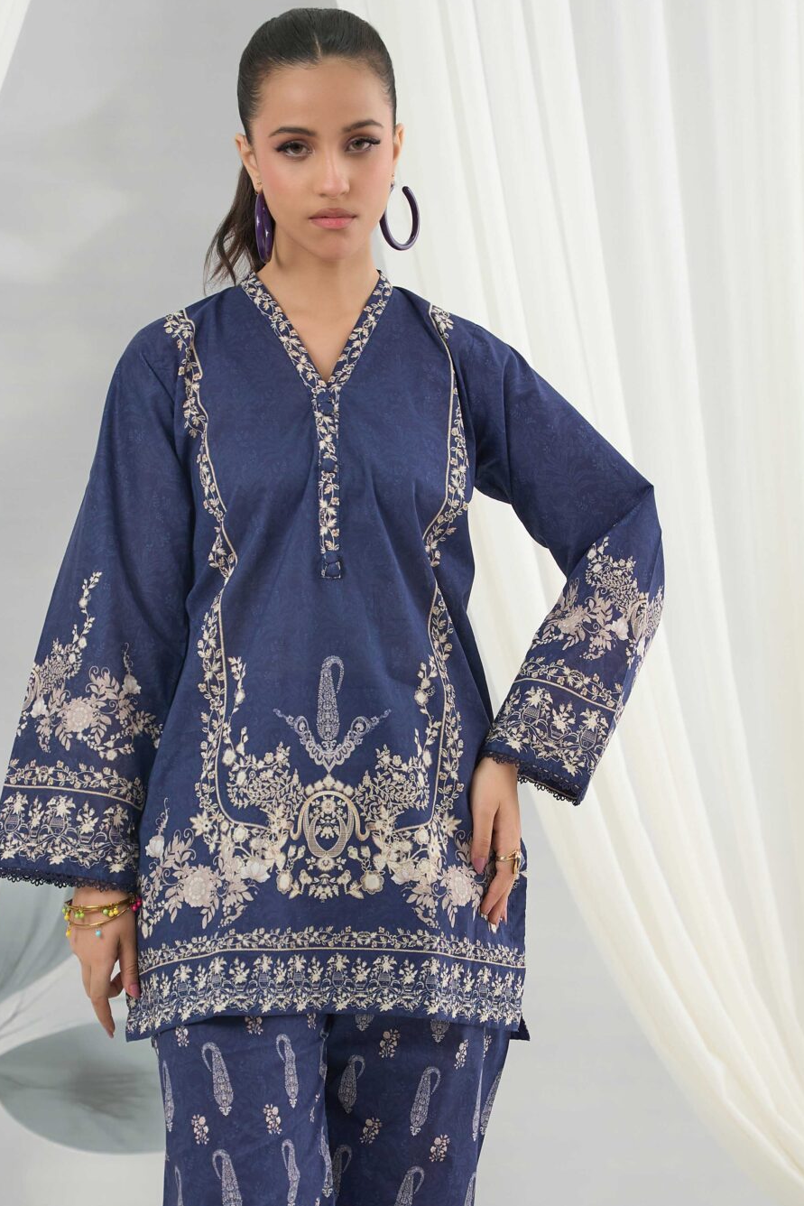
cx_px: 284
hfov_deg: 11.9
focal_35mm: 115
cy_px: 858
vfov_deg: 17.7
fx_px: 3851
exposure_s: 1/125
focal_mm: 60
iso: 160
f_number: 3.2
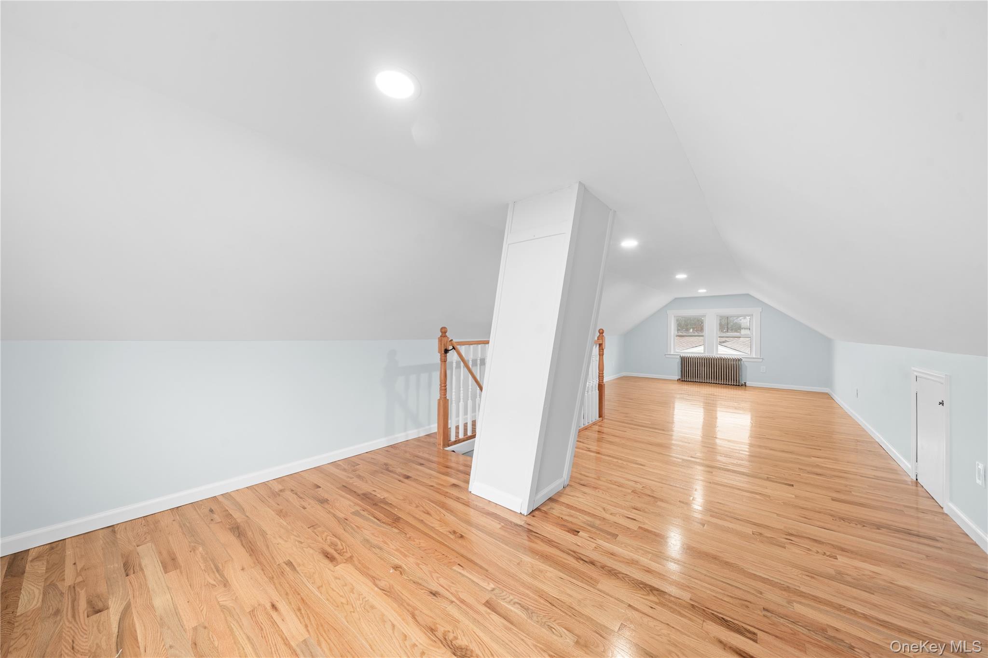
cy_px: 329
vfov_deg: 90.0
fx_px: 329
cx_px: 494
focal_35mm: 12
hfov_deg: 112.6
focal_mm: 12
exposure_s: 1/1.67
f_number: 8
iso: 250
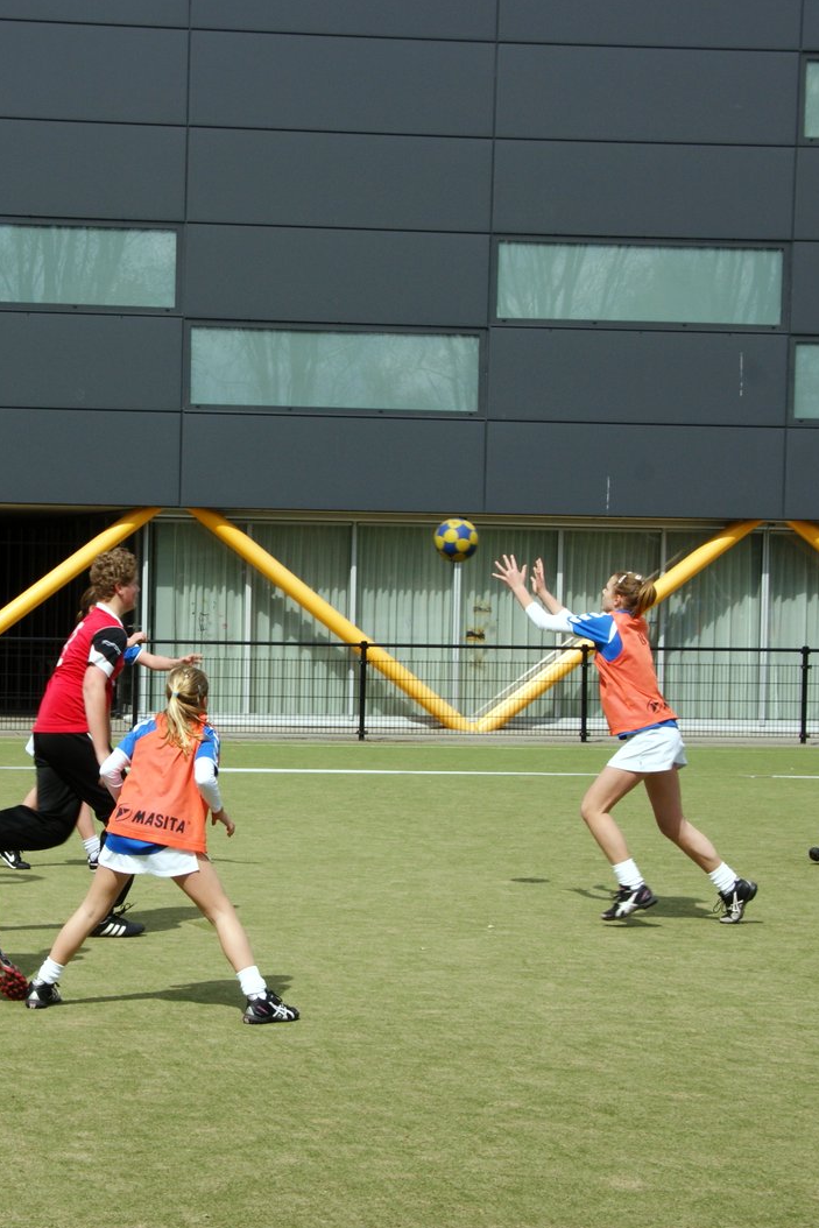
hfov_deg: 14.9
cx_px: 161
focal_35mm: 91
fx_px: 3104
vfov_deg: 22.4
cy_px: 616
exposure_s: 1/250
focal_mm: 40
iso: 200
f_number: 13
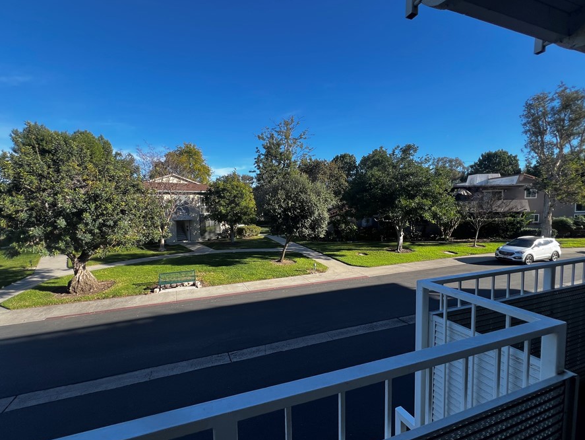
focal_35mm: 15
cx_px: 285
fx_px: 254
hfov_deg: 98.1
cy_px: 231
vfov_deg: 81.7
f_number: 1.8
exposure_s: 1/592
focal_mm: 1.57
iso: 32
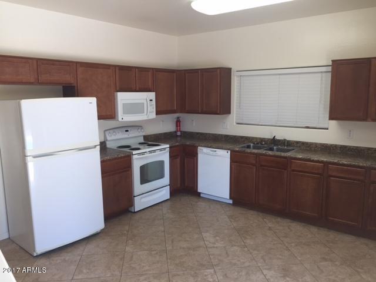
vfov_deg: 48.2
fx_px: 315
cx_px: 188
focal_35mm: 29
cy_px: 141
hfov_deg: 61.7
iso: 40
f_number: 2.2
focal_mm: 4.15
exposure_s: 1/60
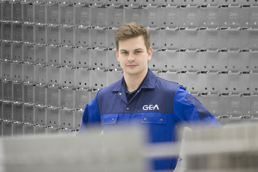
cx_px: 129
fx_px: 1289
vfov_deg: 7.6
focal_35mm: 180
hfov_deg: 11.4
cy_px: 86
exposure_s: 1/60
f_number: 2.8
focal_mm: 180
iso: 800
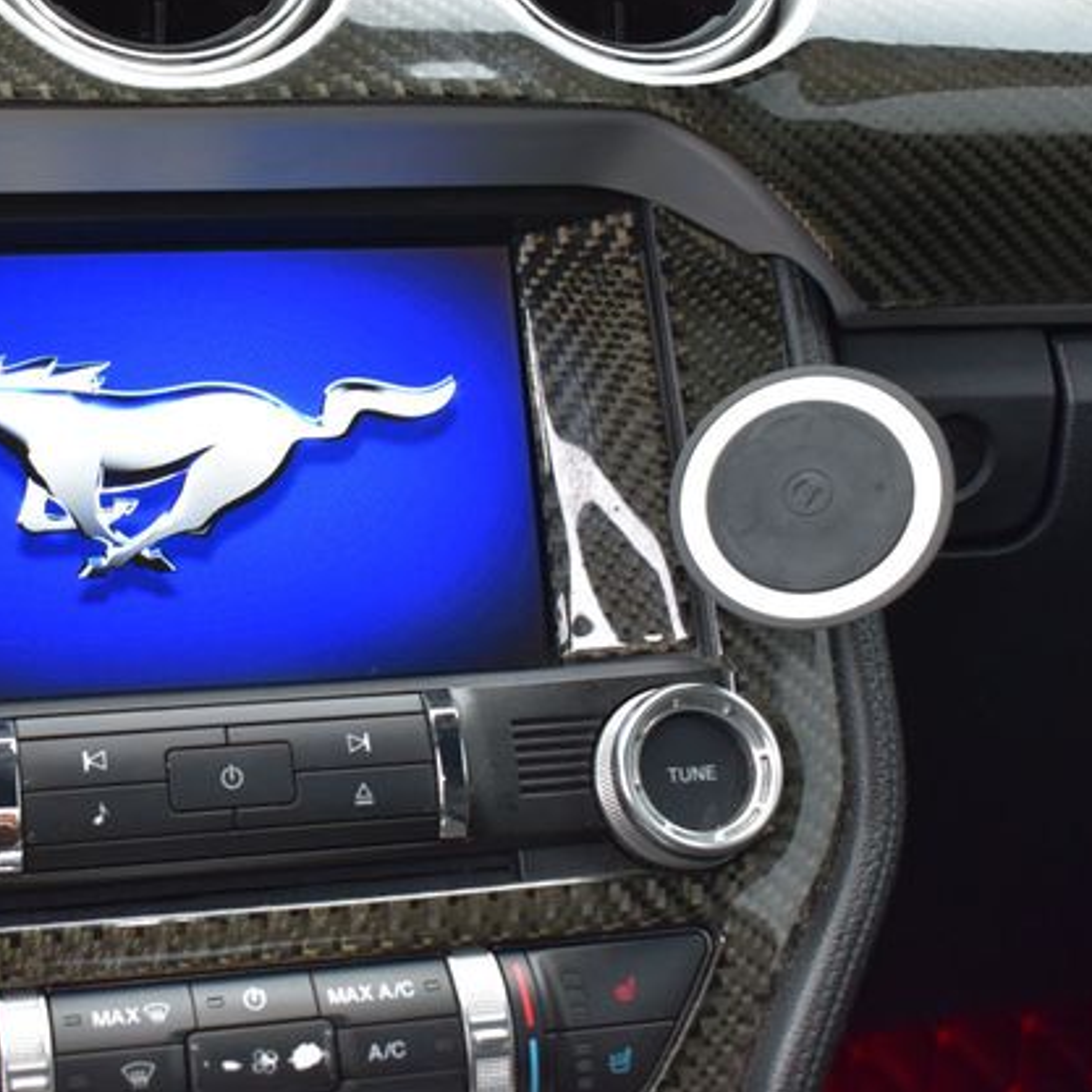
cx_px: 267
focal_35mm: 57
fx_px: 2022
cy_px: 542
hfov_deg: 29.7
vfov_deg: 30.2
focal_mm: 29
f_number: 6.3
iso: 800
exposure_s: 1/15
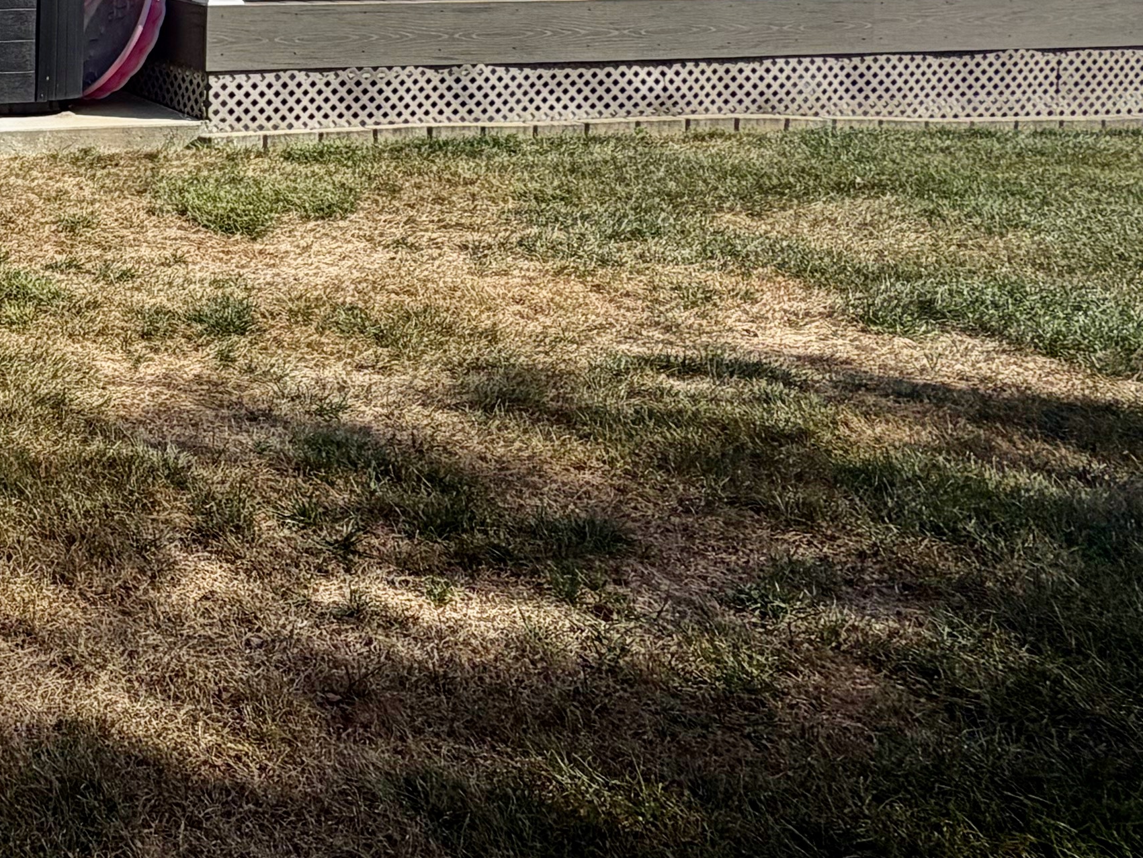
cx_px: -259
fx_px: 1552
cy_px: -104
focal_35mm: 47
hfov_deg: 32.6
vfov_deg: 27.9
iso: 20
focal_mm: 2.22
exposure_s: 1/901
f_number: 2.2
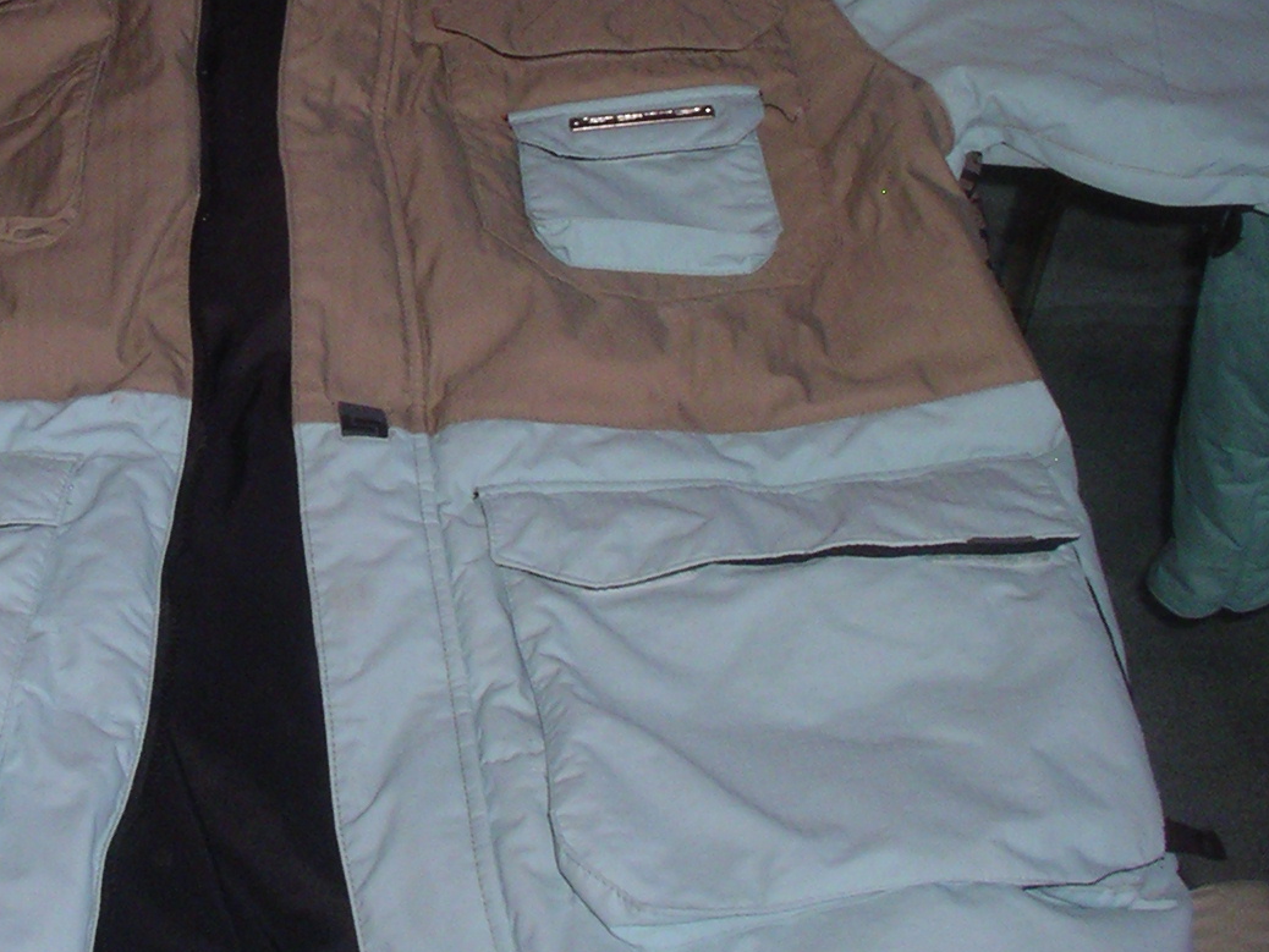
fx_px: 2677
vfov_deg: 20.0
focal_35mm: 73
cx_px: 176
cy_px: 253
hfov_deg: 26.0
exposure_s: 1/60
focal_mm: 5.7
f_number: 6.9
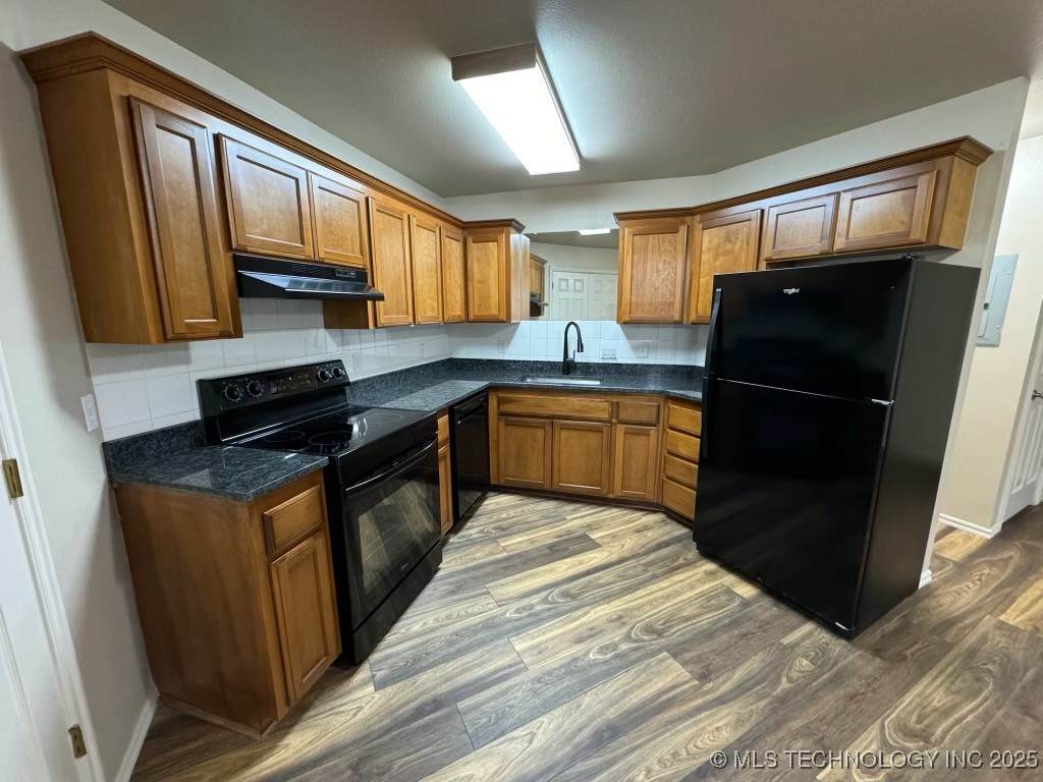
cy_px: 391
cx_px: 522
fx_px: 422
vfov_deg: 85.7
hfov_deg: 102.1
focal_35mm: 14
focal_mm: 2.22
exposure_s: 1/60
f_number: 2.2
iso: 800
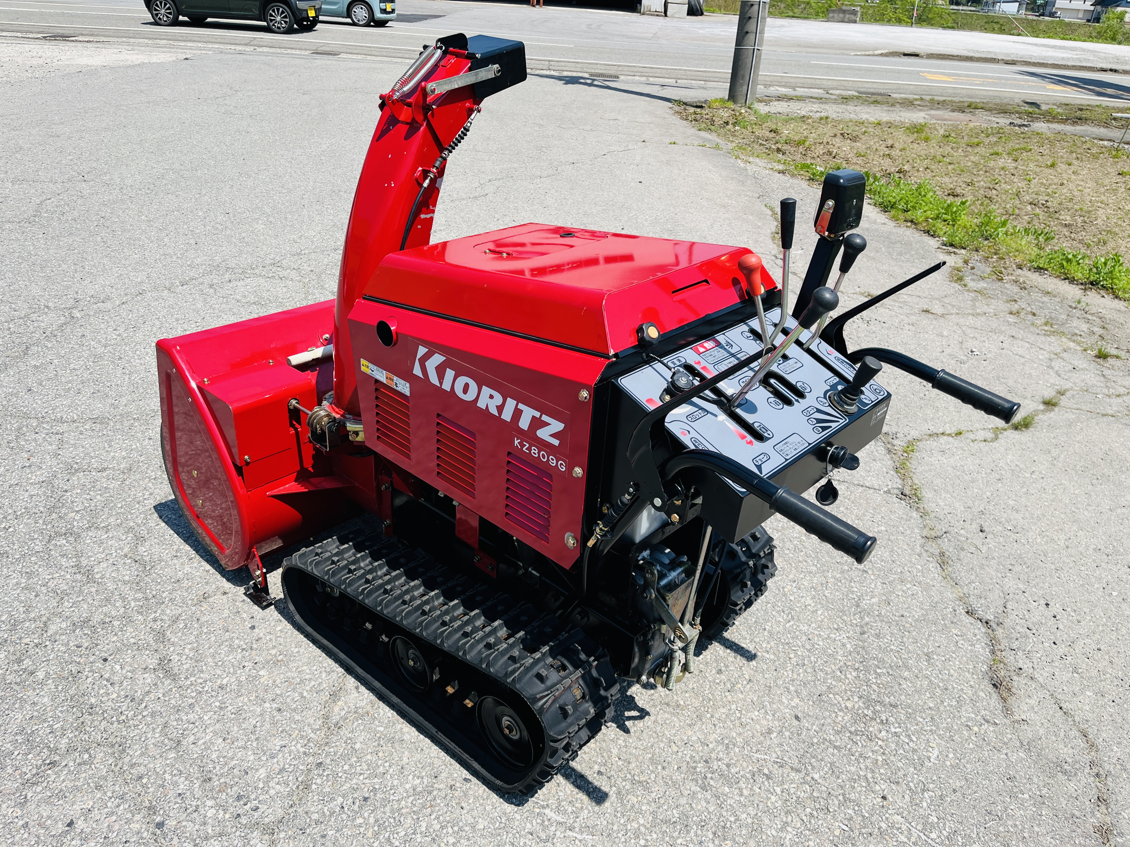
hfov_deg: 67.3
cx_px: 565
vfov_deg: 53.1
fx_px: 849
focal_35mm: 26
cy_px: 424
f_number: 1.6
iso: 50
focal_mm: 5.1
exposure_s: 1/2967
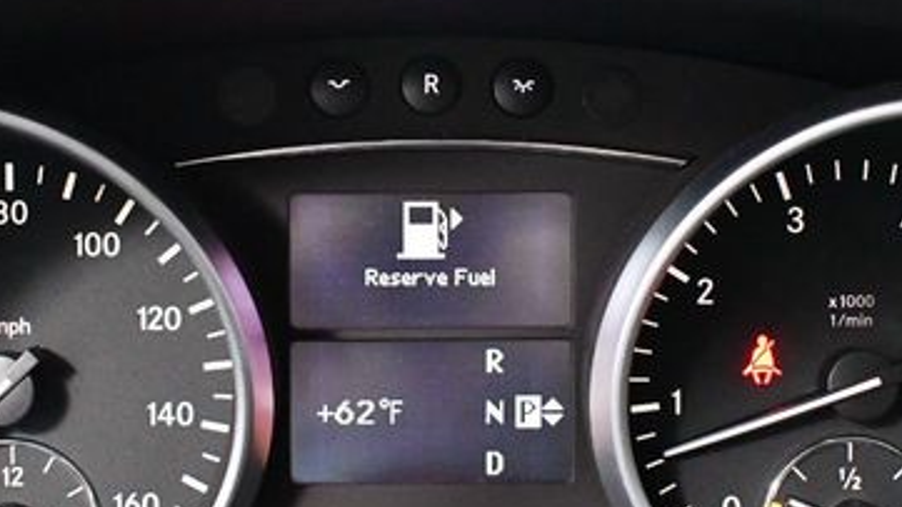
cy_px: 338
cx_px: 422
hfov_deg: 31.4
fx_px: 1602
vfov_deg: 17.9
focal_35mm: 67
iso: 7200
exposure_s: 1/60
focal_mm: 18
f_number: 3.5
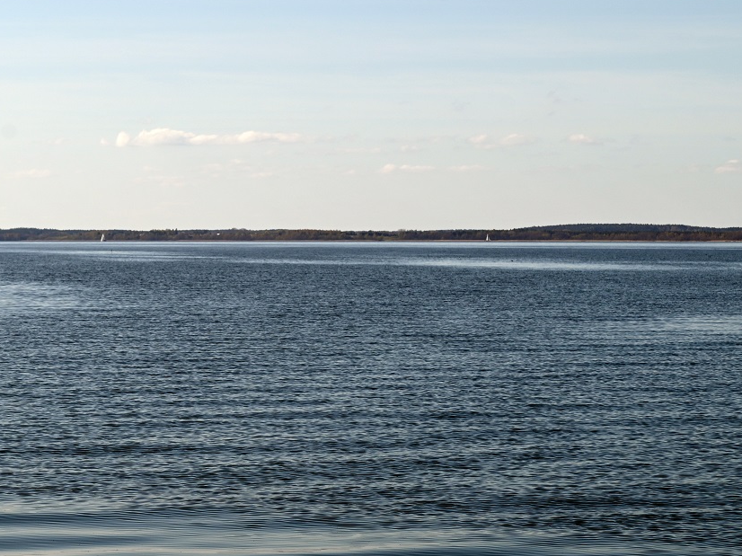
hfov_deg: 15.0
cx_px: 206
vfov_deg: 11.3
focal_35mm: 131
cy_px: 307
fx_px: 2807
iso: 100
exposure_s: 1/800
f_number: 7.1
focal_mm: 75
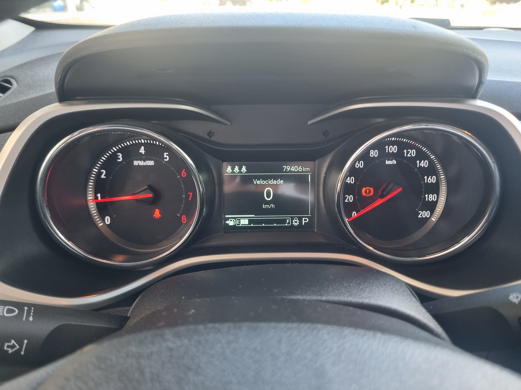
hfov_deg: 67.3
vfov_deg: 53.1
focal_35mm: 26
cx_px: 260
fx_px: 391
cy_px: 195
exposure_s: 1/120
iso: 250
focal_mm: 5.4
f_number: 1.8
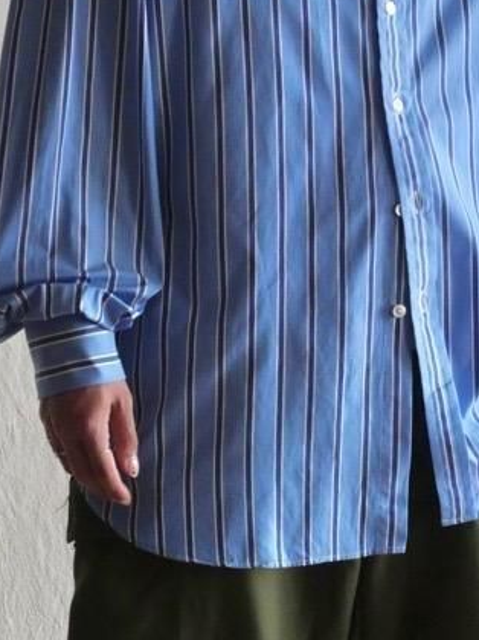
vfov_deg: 9.3
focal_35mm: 212
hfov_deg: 7.0
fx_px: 3913
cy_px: 167
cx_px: 308
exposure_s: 1/125
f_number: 4
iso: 3200
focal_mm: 52
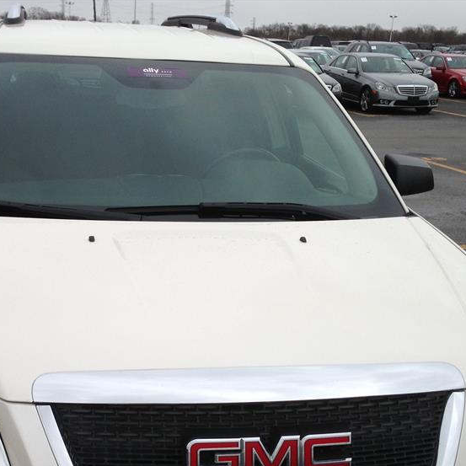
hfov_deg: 31.4
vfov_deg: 31.3
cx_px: 164
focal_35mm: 54
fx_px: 822
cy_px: 319
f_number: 2.4
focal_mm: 4.13
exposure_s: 1/889
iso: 50
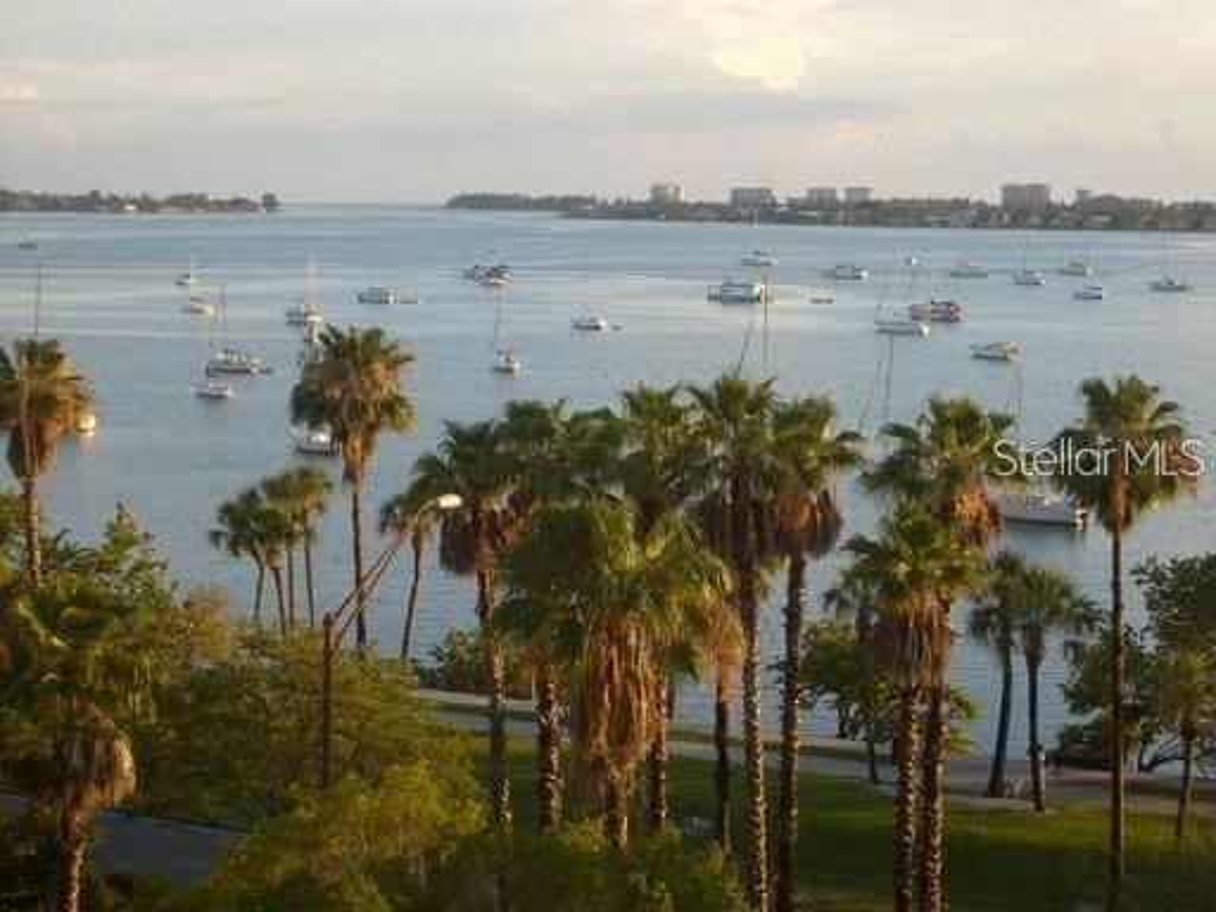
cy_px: 456
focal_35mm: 72
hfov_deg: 27.0
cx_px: 608
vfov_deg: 20.4
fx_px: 2529
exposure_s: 1/125
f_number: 3.9
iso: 80
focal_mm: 12
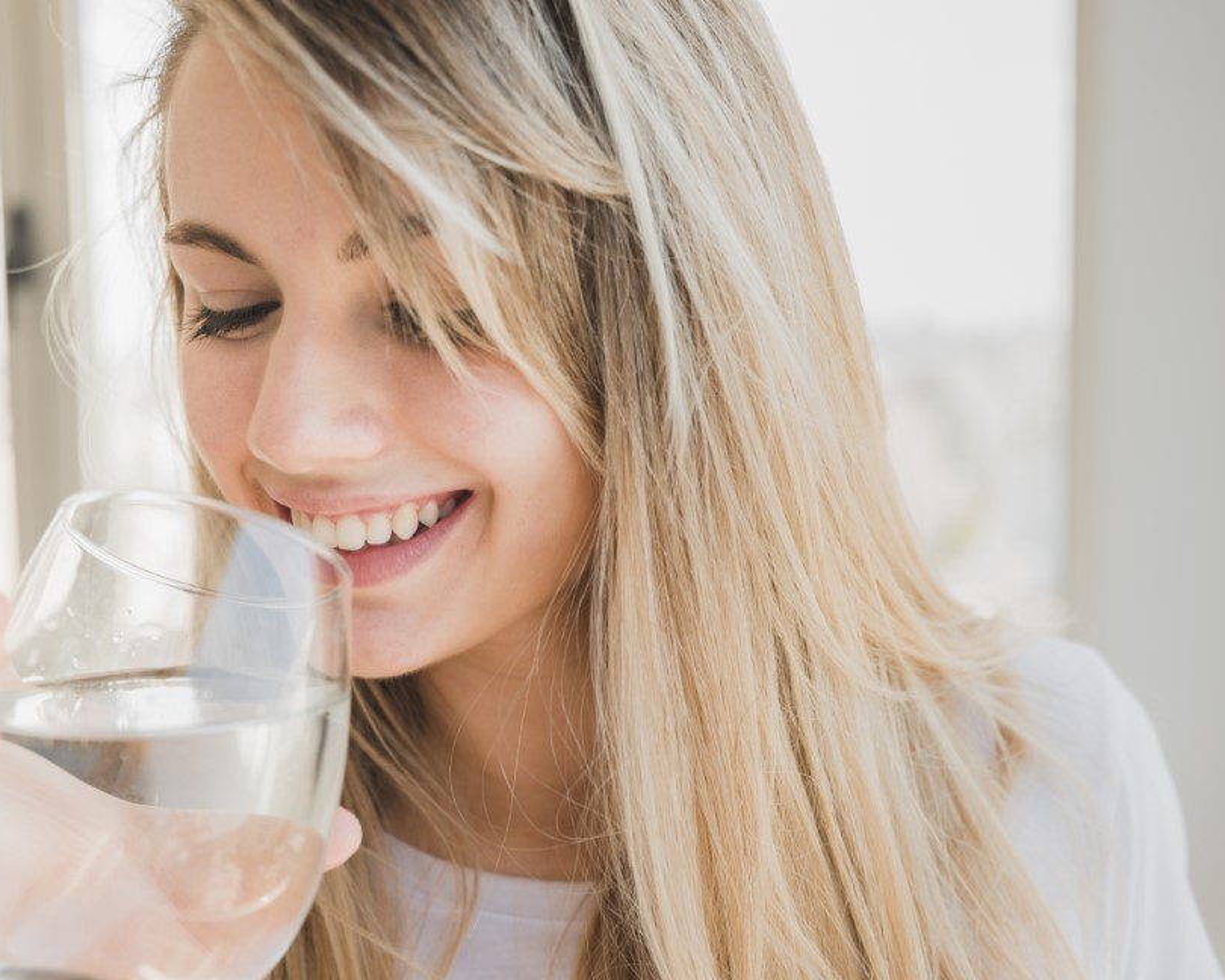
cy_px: 532
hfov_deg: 31.3
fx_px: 2175
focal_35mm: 60
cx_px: 431
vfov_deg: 25.4
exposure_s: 1/160
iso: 125
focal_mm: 45
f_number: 4
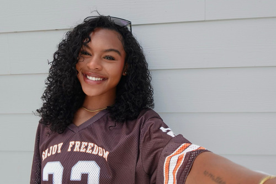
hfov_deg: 83.9
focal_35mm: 20
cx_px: 138
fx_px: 153
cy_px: 92
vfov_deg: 62.0
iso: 160
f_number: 2
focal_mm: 7.6
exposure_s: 1/1250
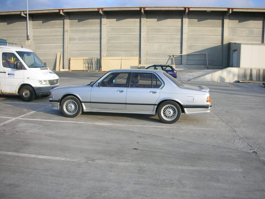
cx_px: 132
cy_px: 100
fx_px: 268
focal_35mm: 35
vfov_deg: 40.7
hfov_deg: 52.6
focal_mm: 5.8
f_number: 8.5
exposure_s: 1/38.8
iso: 50
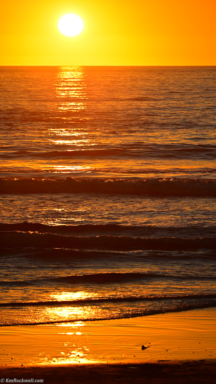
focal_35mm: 262
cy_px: 192
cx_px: 127
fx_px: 2667
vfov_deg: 8.2
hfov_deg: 4.6
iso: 100
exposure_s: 1/1000
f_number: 5.6
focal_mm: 250
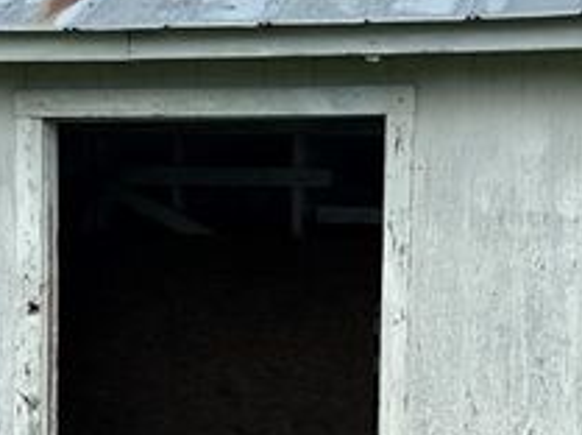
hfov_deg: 24.2
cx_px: 299
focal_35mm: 81
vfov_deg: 18.0
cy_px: 335
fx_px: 1360
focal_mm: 6.86
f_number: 1.78
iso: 80
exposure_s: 1/1721
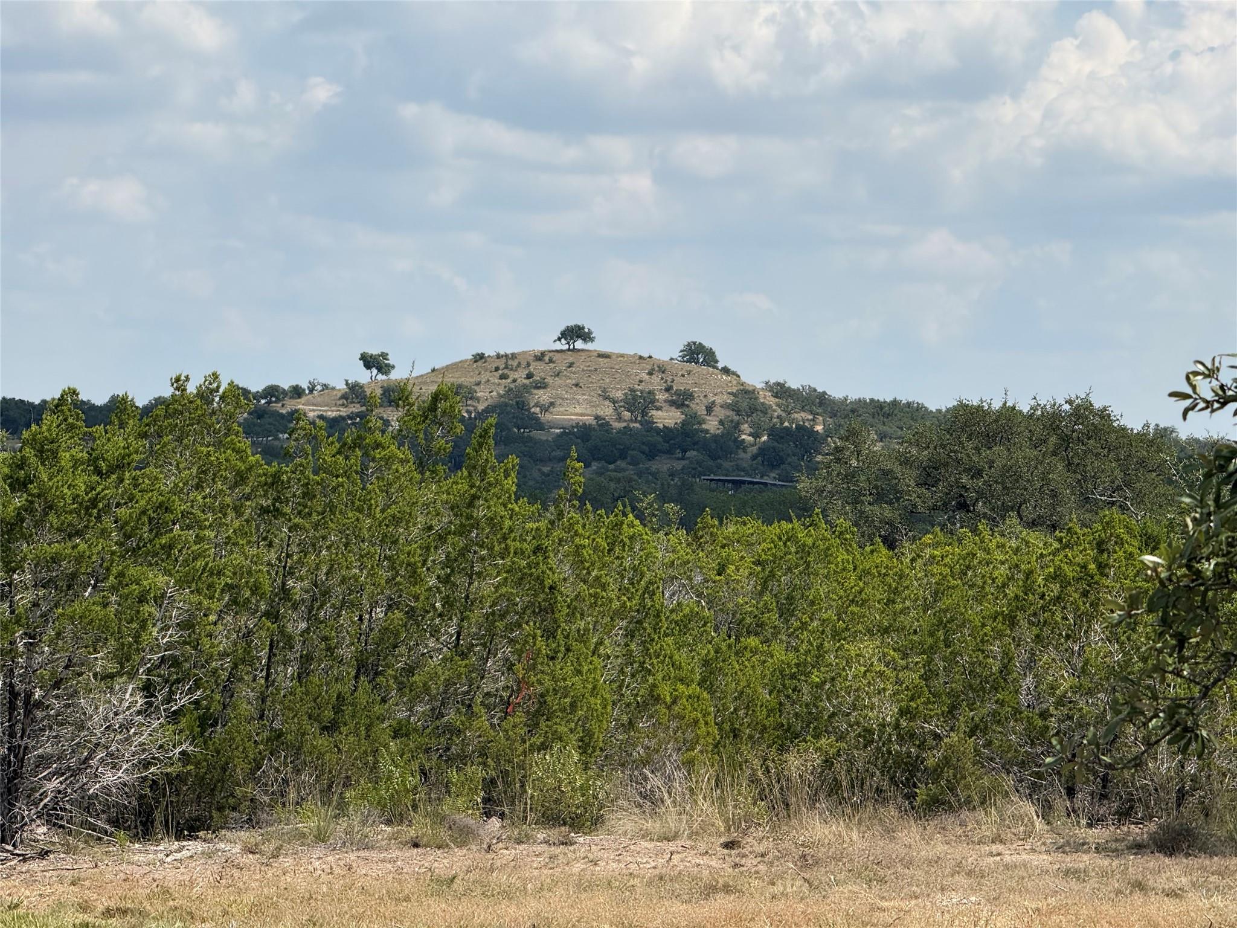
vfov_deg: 12.3
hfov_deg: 16.4
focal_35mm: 120
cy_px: 464
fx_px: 4288
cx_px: 618
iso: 80
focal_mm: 15.66
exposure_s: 1/2710
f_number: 2.8
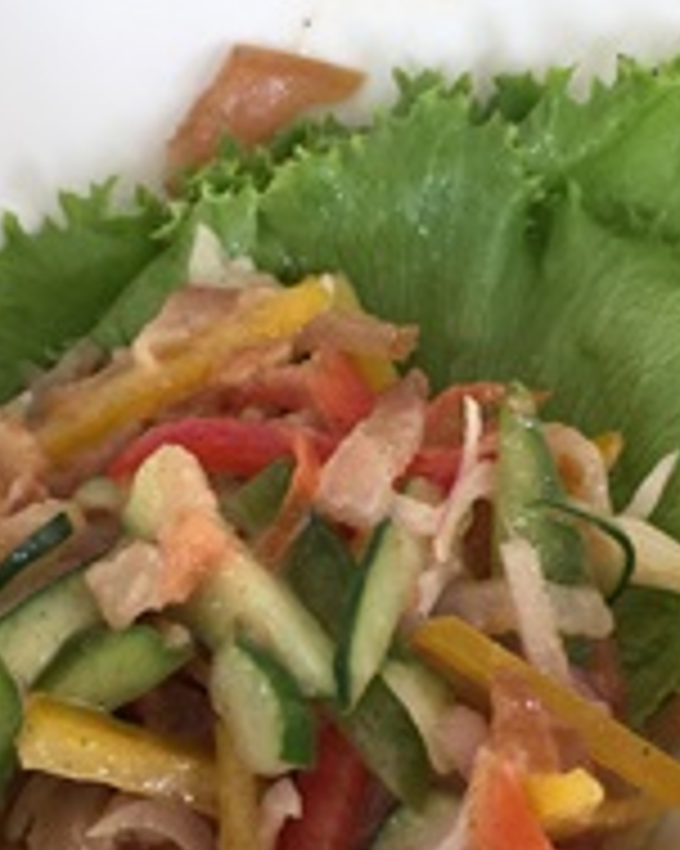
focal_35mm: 75
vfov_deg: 25.2
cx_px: 356
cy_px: 587
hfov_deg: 20.4
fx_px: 1888
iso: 40
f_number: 2.2
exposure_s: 1/100
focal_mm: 4.15
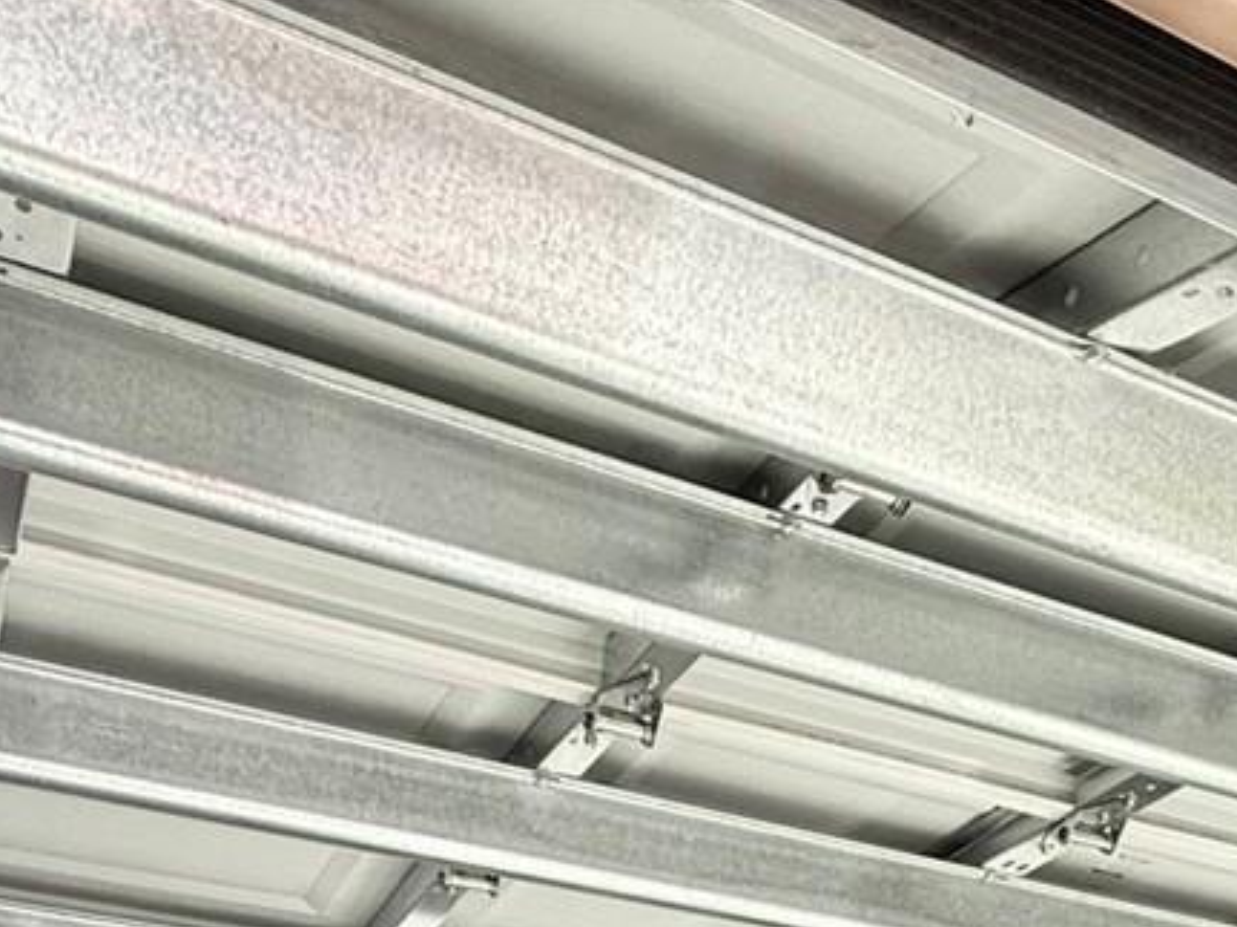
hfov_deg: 35.9
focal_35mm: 52
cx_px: 950
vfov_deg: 19.7
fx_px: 1858
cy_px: 1713
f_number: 2.2
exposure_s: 1/830
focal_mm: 2.22
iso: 50
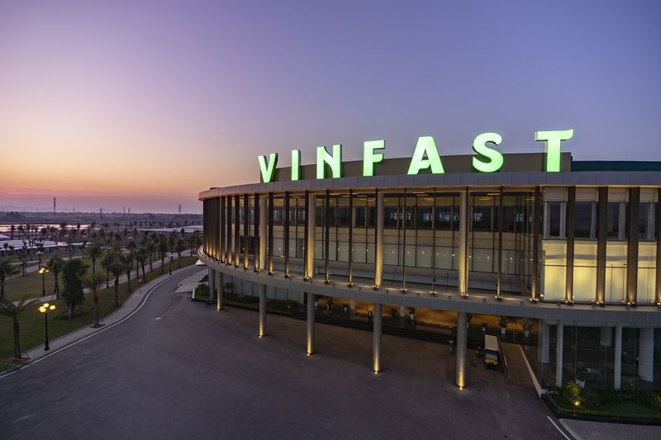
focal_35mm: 16
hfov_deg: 96.7
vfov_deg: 73.7
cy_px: 220
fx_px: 294
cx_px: 330
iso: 800
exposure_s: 1/25
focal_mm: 16
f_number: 4
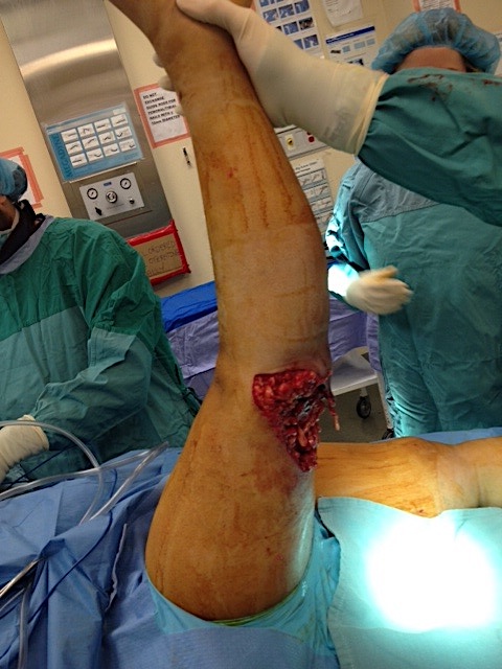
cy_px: 334
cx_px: 251
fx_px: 677
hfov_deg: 40.7
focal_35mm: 35
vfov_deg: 52.6
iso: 64
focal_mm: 4.28
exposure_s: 1/60
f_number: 2.4
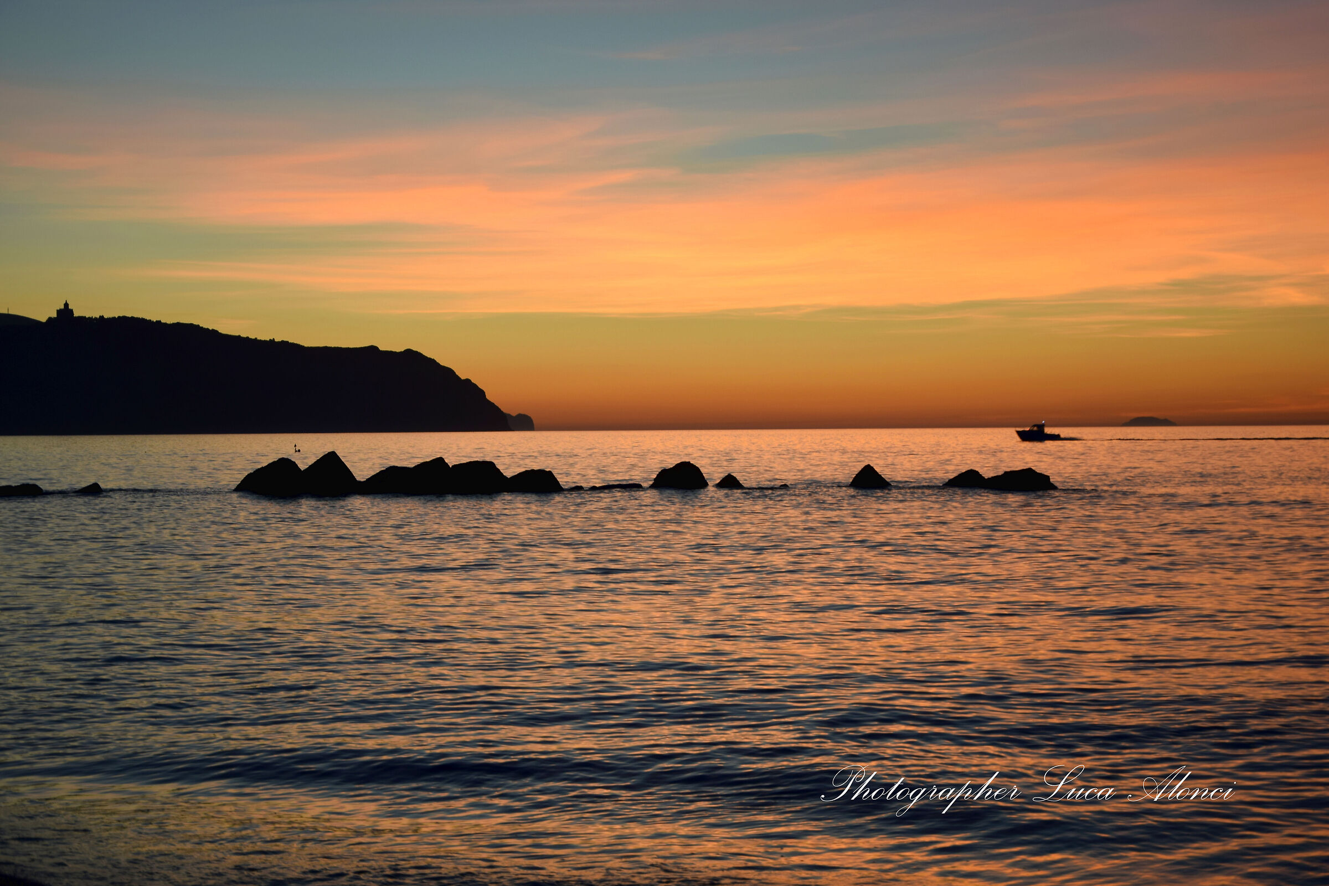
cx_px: 664
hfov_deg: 29.9
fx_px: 2492
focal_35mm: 68
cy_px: 443
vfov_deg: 20.2
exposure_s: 1/40
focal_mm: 45
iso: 100
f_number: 5
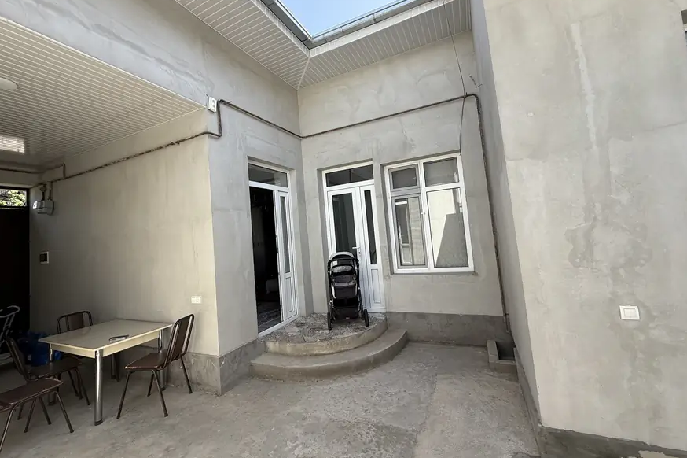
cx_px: 341
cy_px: 216
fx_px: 286
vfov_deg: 77.2
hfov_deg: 100.4
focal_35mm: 15
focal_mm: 2.22
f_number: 2.2
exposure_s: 1/293
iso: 50
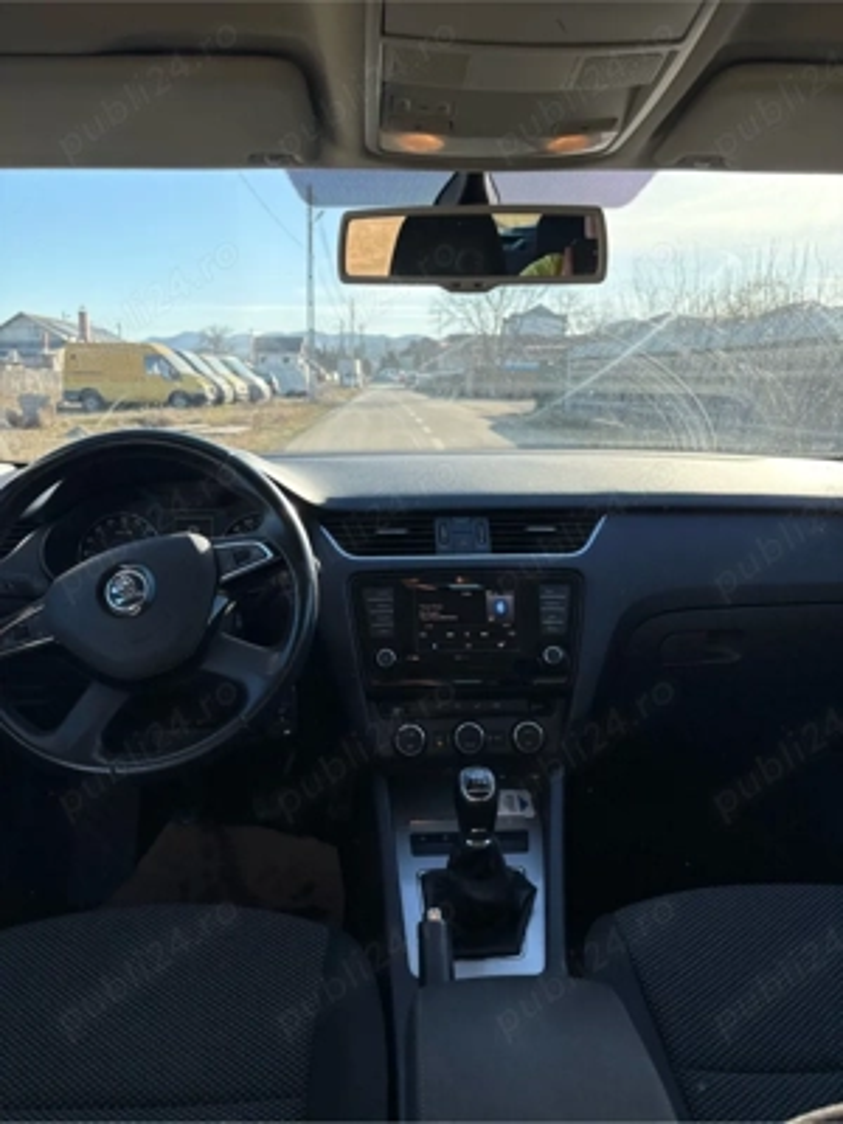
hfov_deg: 53.1
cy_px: 562
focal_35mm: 26
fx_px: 844
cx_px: 422
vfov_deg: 67.3
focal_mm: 5.96
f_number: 1.6
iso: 64
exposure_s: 1/895
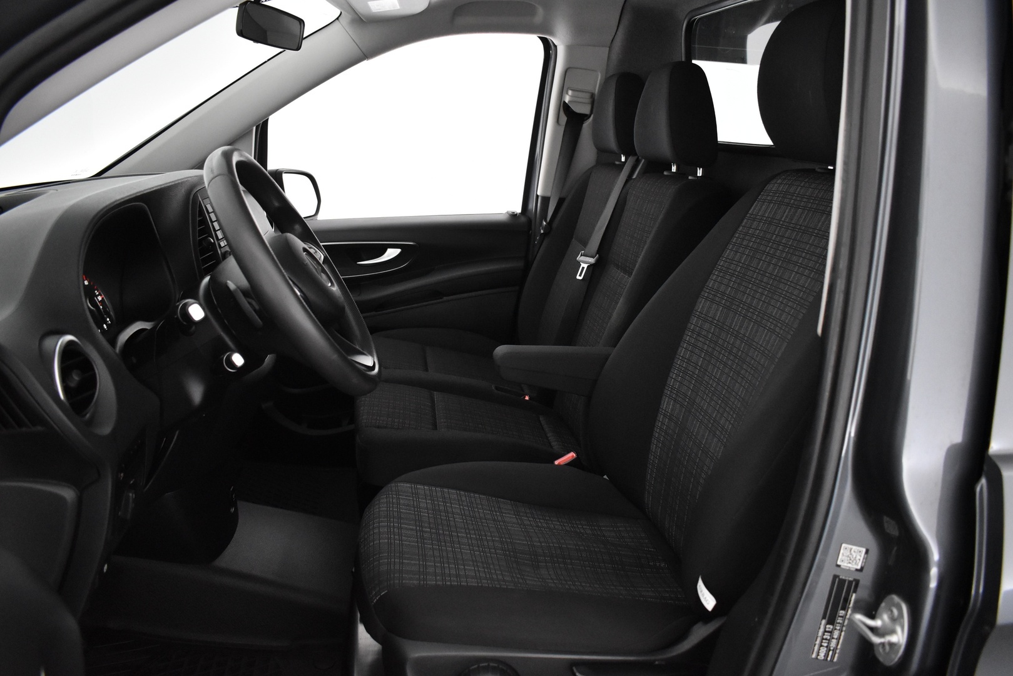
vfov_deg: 47.9
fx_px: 760
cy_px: 338
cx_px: 506
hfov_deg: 67.4
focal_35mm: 27
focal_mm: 18
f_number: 4
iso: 3200
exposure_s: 1/60
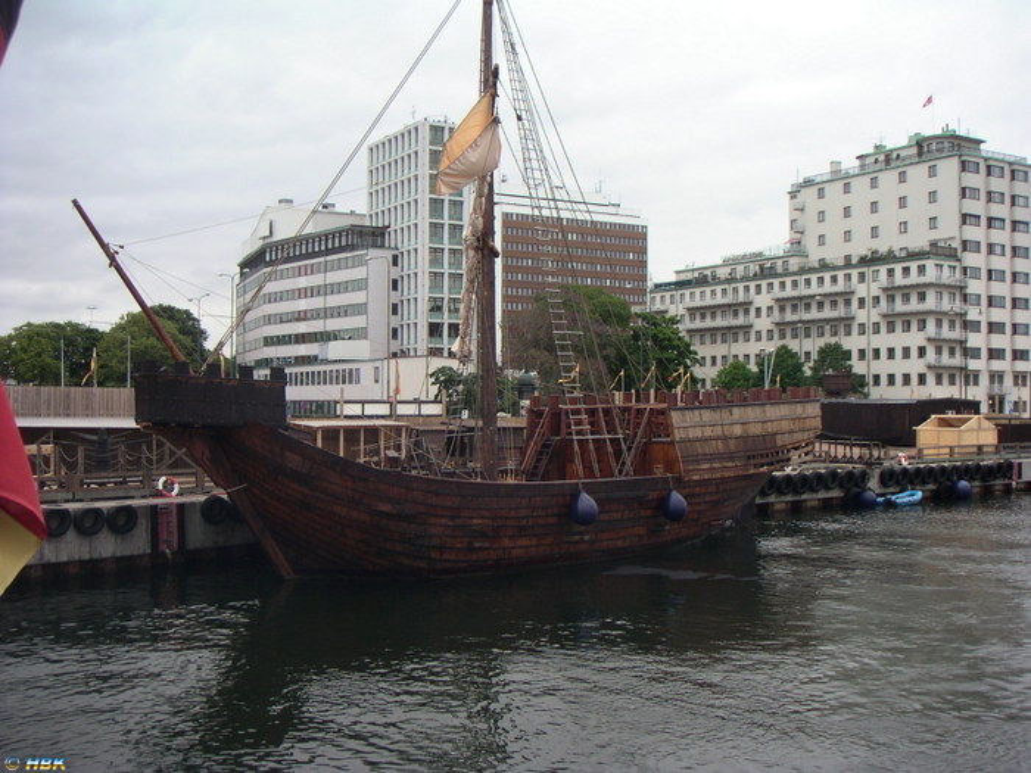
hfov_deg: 49.0
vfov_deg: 37.7
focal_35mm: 38
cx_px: 516
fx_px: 1132
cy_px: 386
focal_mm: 6
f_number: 2.8
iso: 50
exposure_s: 1/150
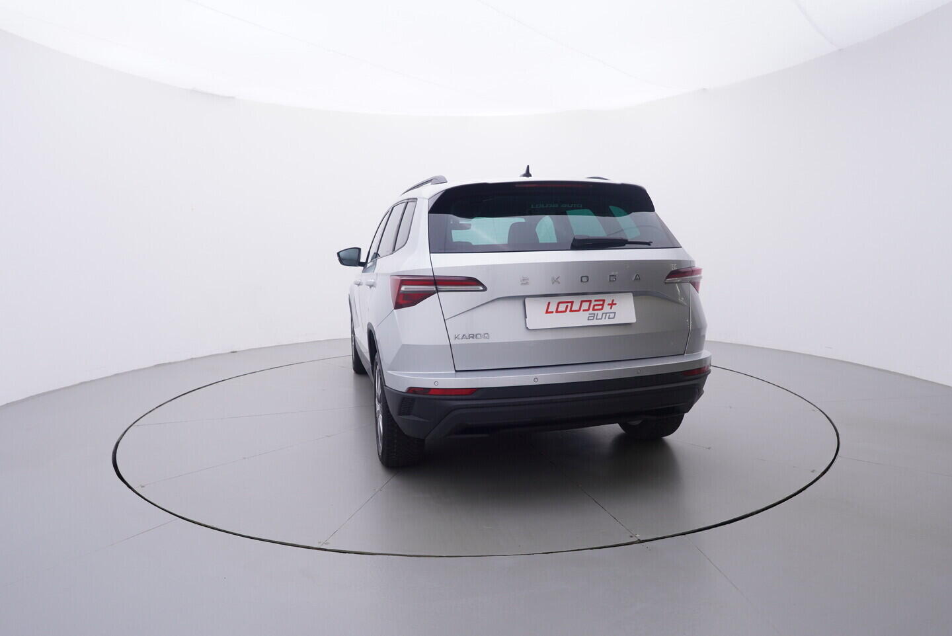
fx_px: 595
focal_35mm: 22
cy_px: 318
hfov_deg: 77.3
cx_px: 476
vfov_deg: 56.2
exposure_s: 1/80
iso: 200
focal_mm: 15
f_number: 5
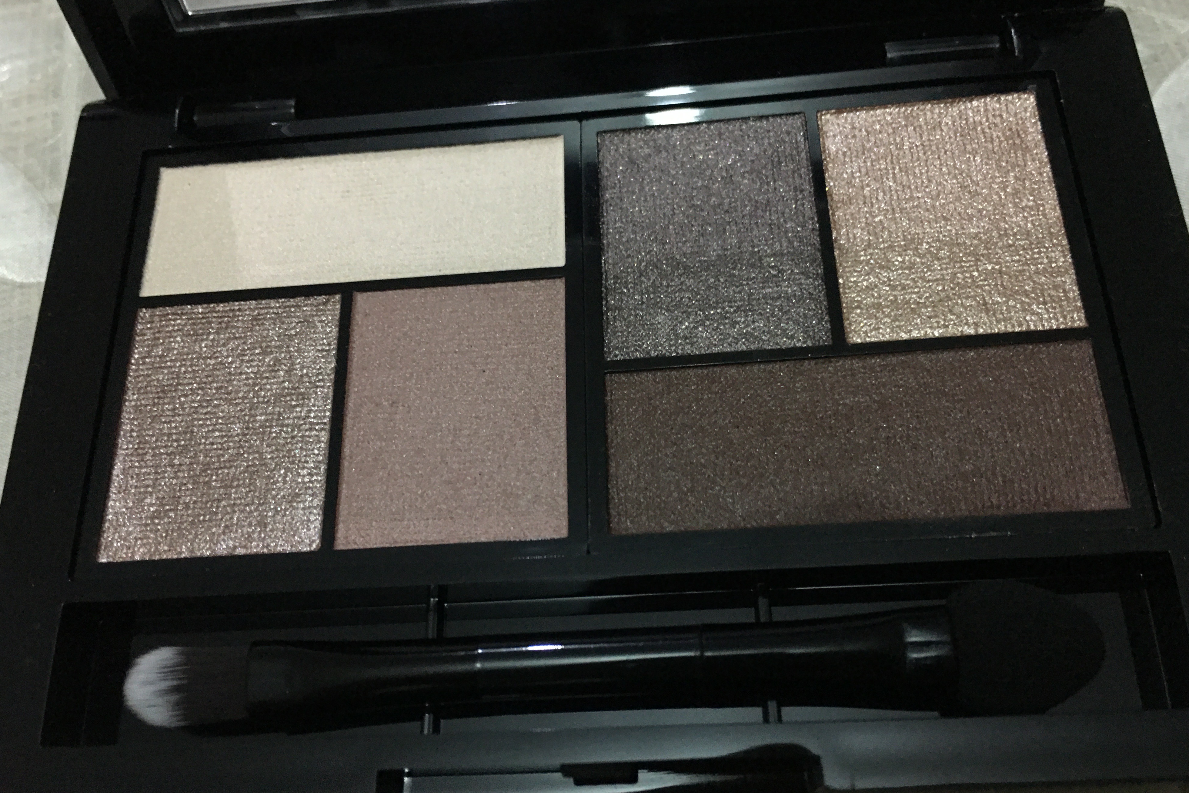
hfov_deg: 60.3
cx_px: 603
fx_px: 1024
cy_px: 417
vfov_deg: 42.3
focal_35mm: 31
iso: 100
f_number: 2.2
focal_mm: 4.15
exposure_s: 1/4
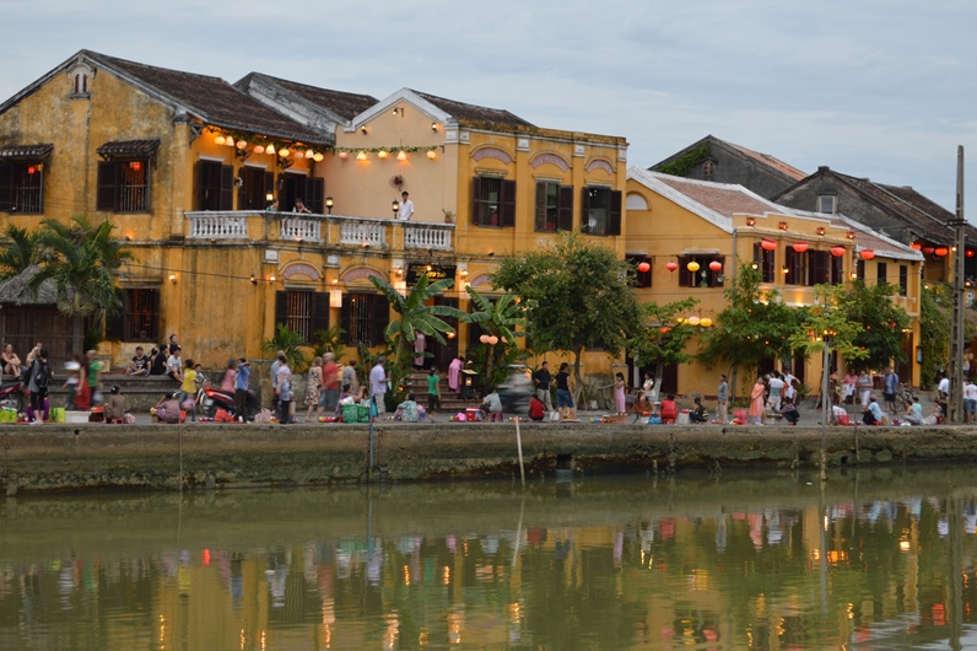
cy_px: 240
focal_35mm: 81
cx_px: 514
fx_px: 2197
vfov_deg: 16.8
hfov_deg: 25.1
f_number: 5.3
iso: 100
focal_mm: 42
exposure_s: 1/6
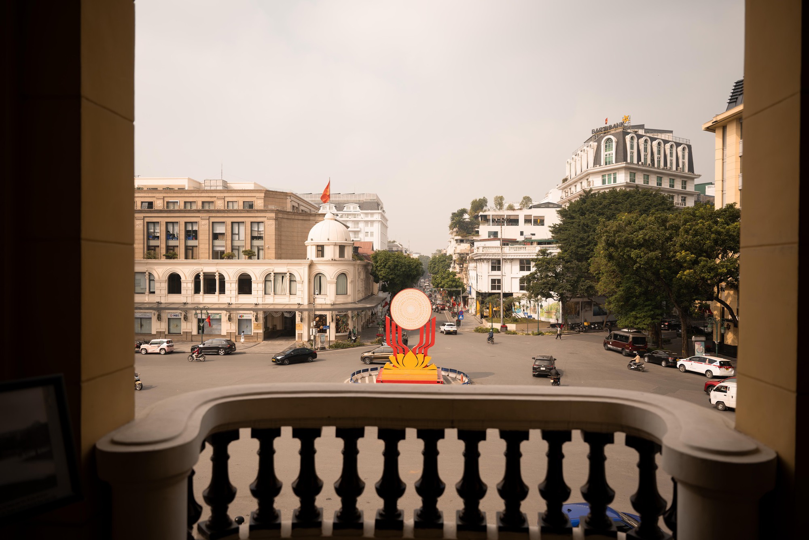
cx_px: 404
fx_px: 539
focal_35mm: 24
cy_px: 270
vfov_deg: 53.1
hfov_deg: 73.7
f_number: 2.8
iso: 80
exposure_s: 1/1250
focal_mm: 24
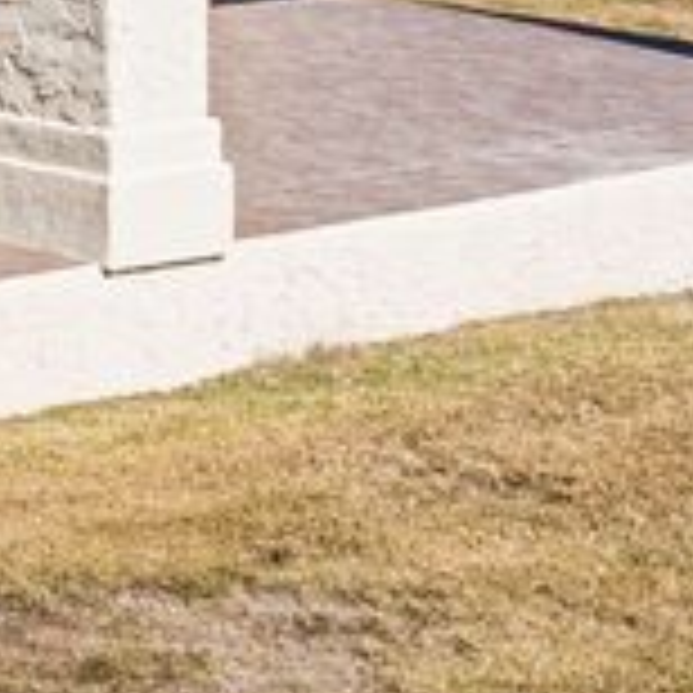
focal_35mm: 250
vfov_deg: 6.7
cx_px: -2016
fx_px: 5662
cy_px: -837
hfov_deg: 6.0
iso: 100
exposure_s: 1/500
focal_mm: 10.26
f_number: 6.3
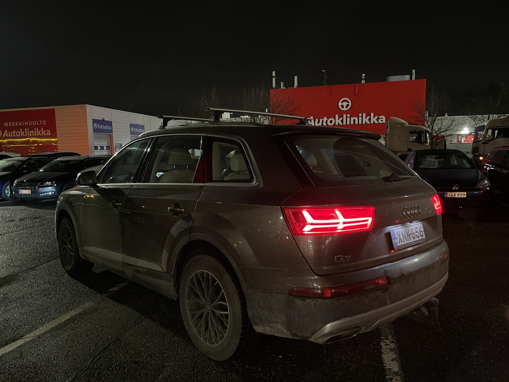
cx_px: 254
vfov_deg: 53.1
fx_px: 382
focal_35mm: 26
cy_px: 191
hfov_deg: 67.3
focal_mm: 4.2
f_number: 1.6
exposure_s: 1/25
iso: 640
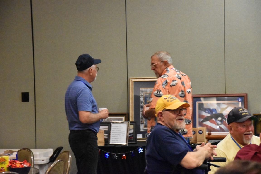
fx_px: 816
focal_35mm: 112
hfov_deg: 18.2
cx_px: 130
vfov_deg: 12.2
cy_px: 87
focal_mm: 75
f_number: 5.3
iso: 12800
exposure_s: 1/125
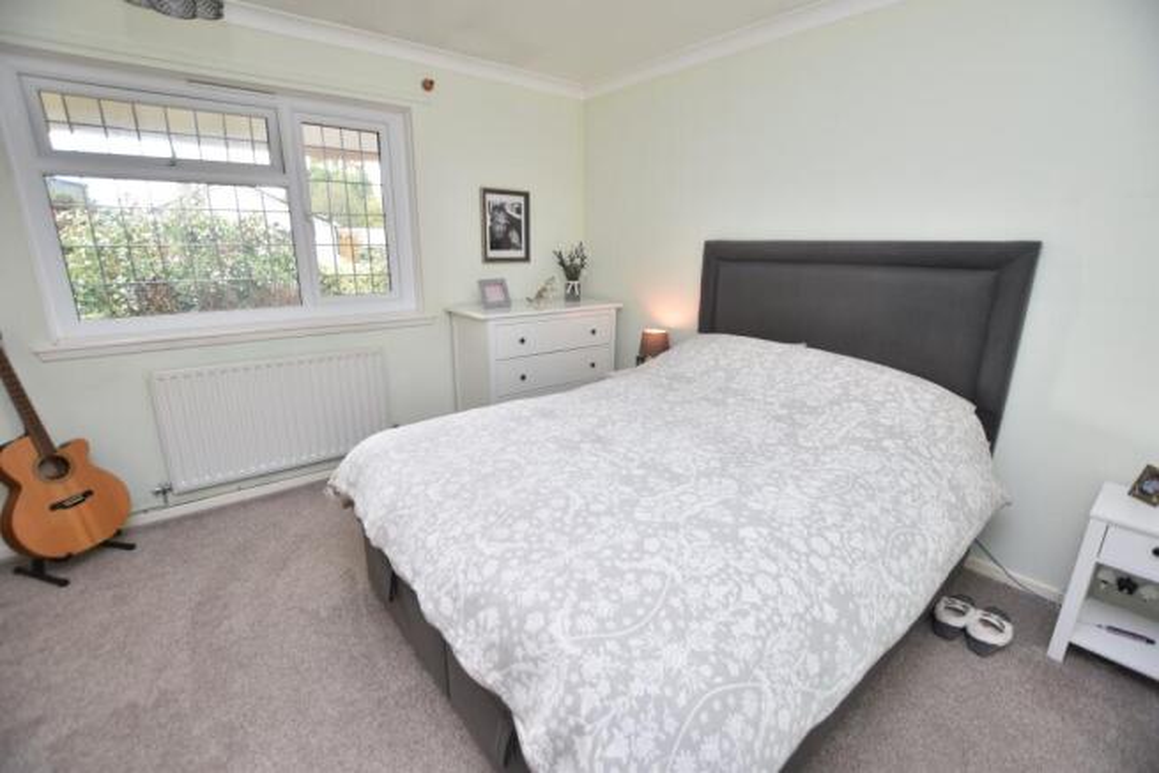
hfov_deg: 100.4
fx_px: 483
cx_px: 580
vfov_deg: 77.4
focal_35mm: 15
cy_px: 386
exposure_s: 1/30
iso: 100
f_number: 3.5
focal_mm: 10
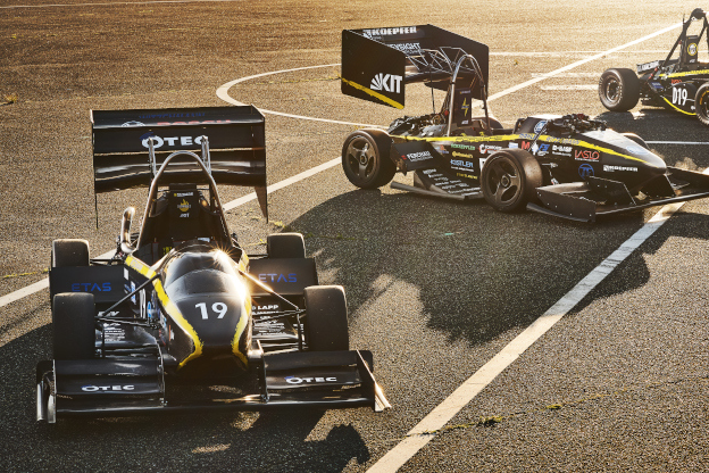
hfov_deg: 18.7
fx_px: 2147
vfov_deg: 12.6
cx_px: 411
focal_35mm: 109
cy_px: 210
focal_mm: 85
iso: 125
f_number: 16
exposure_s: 1/50
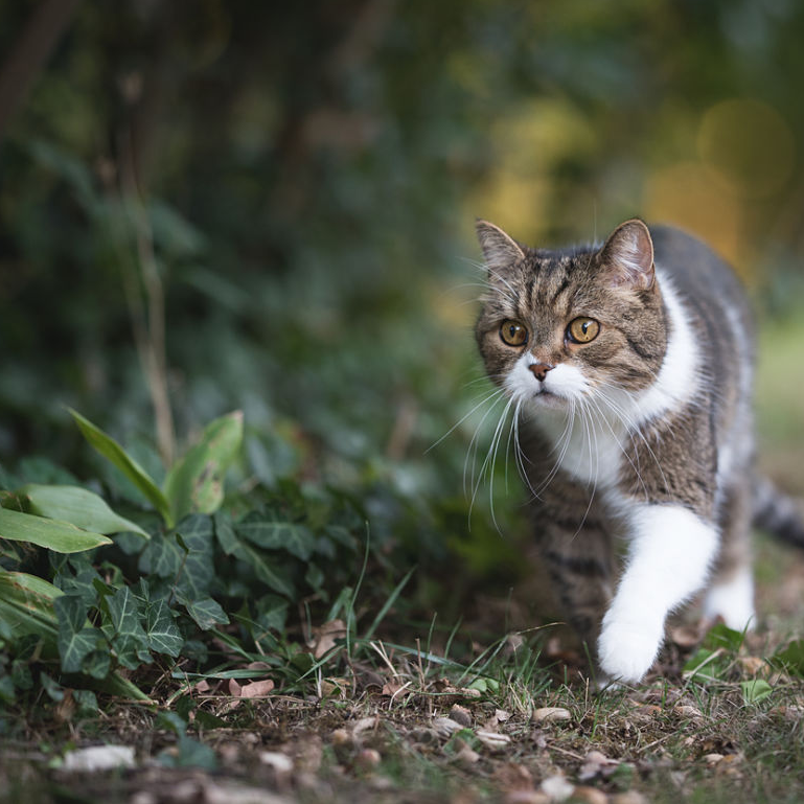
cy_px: 401
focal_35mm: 173
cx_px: 434
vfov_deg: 10.1
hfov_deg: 10.1
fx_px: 4546
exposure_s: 1/640
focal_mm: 135
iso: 360
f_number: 1.8
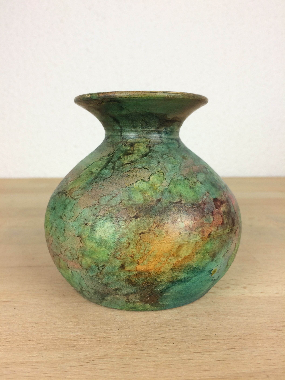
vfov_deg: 61.7
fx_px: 318
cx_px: 142
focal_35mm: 29
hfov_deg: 48.2
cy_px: 190
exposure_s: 1/50
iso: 32
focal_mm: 4.15
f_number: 2.2
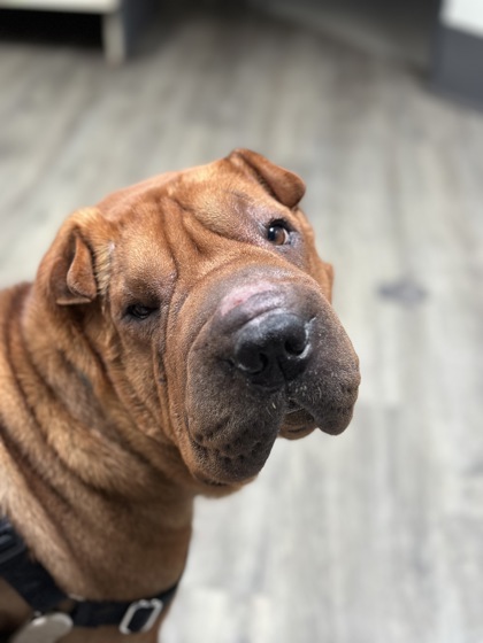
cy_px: 322
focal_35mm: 48
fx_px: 893
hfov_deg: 30.3
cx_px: 242
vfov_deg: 39.7
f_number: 1.78
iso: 320
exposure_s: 1/60
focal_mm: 6.86
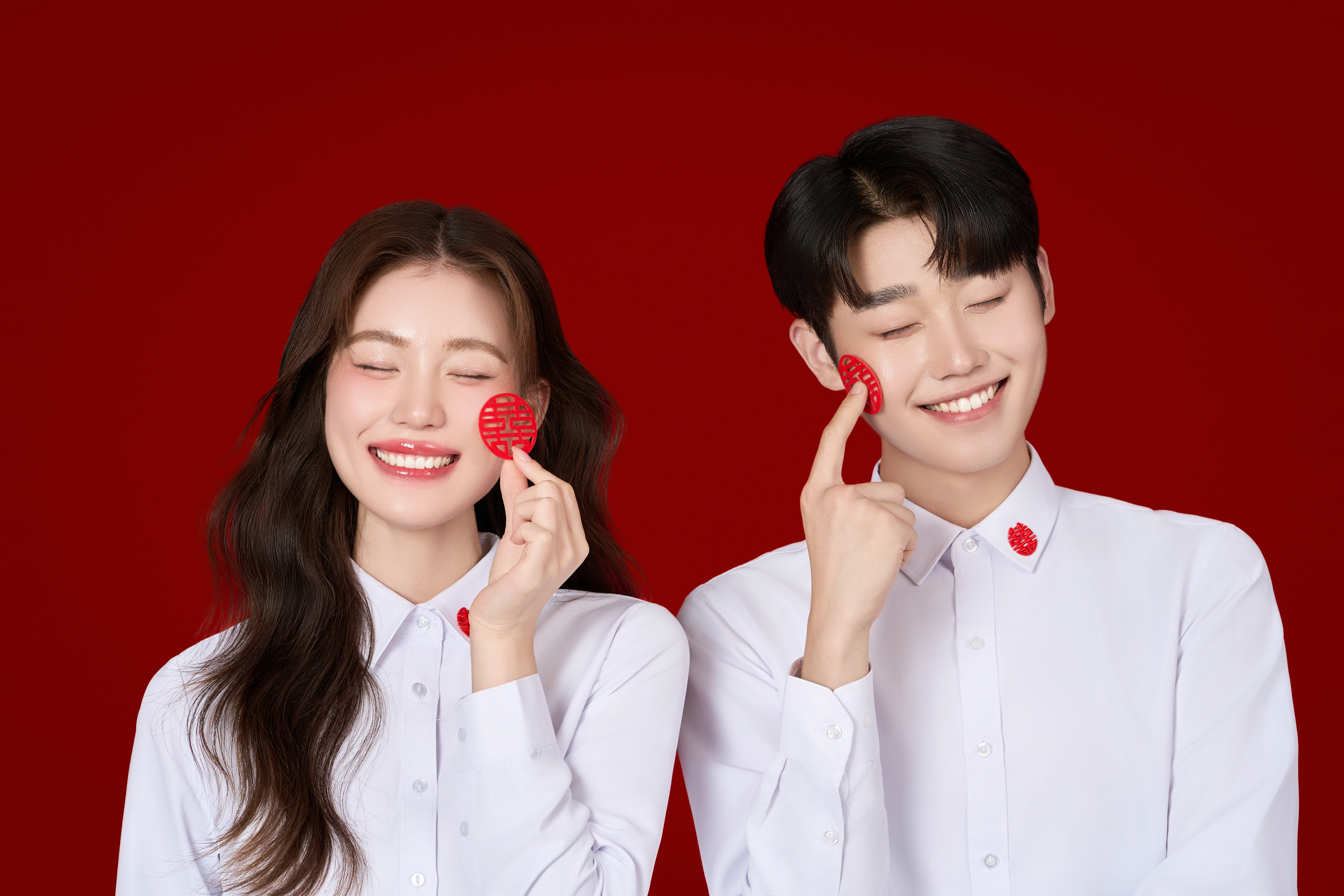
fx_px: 3173
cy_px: 448
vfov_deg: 16.1
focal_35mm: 85
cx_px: 672
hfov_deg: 23.9
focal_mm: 85
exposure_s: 1/100
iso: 250
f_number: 7.1
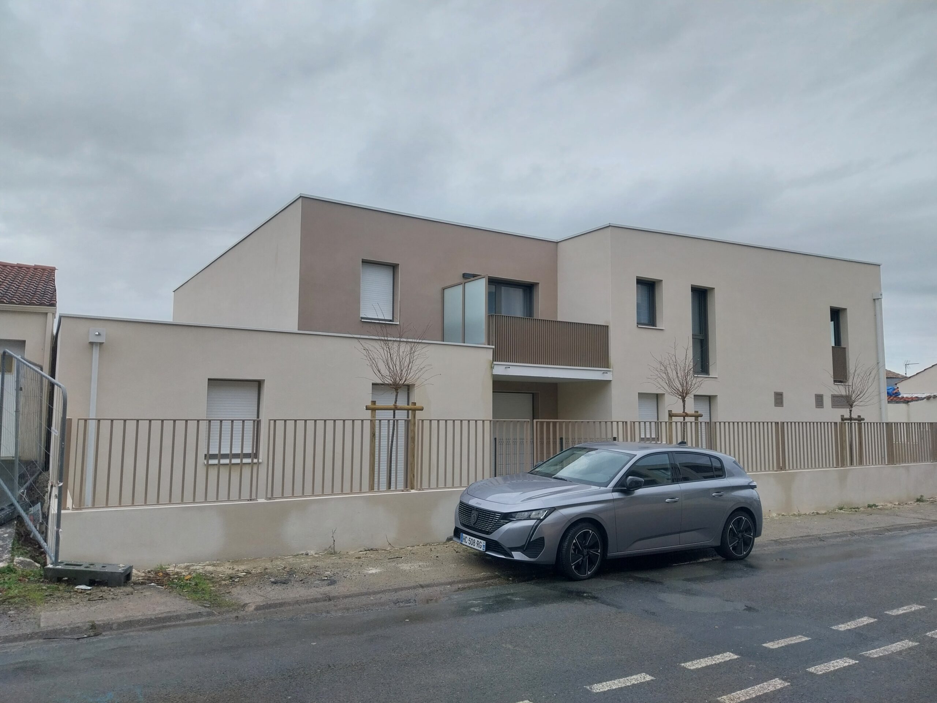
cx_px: 468
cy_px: 352
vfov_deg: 53.1
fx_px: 704
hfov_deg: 67.3
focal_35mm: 26
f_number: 1.8
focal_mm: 4
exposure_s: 1/273
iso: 25
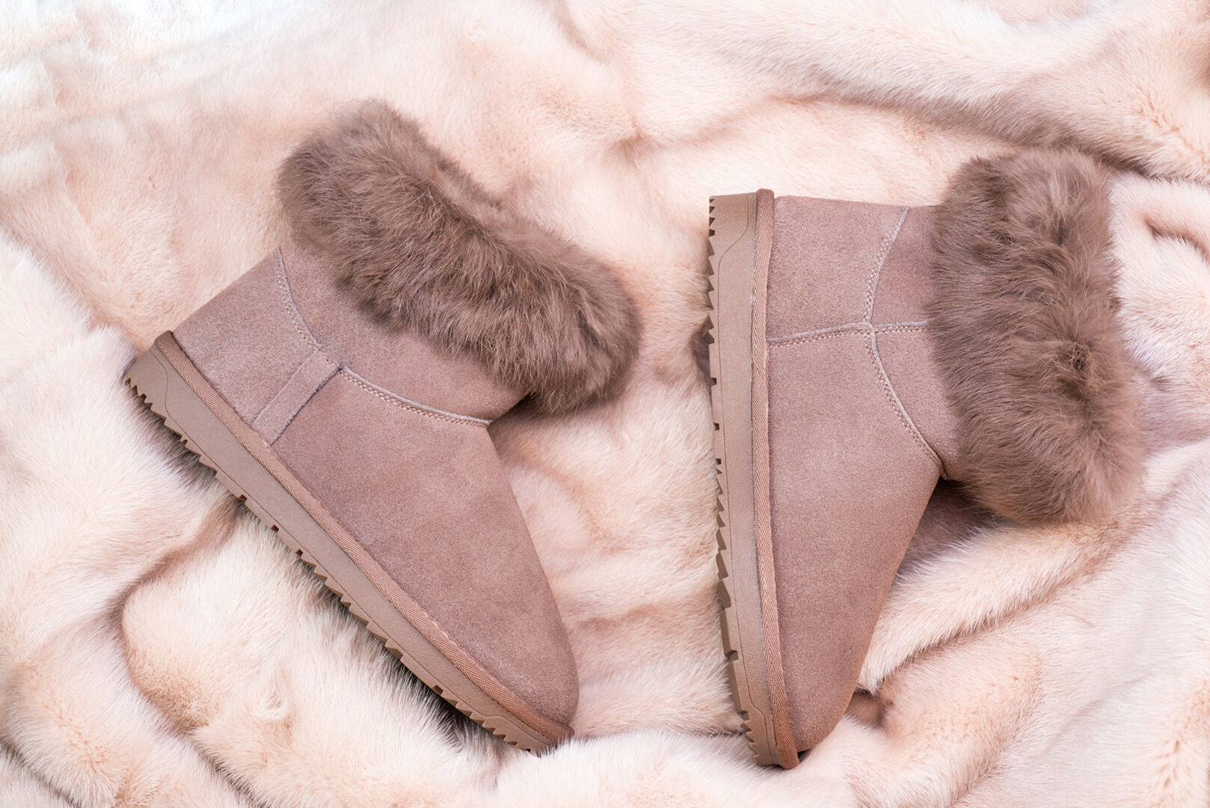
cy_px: 404
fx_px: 2017
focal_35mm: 60
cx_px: 605
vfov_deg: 22.6
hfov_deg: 33.4
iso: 100
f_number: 7.1
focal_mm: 60
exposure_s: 1/160
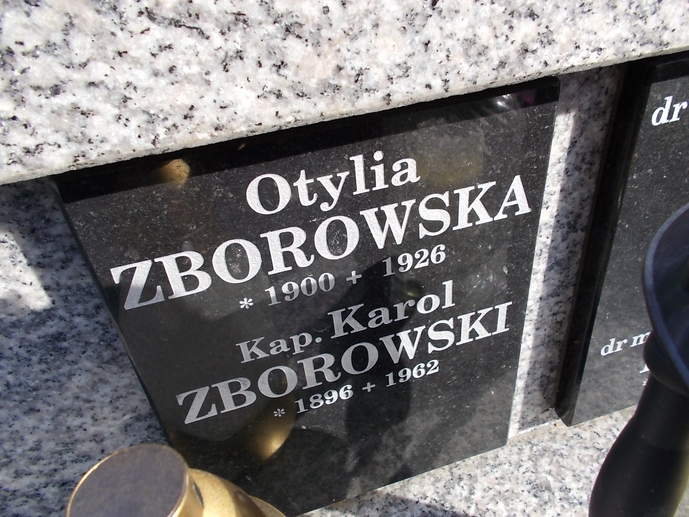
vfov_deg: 53.1
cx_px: 344
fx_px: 518
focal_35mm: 26
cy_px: 258
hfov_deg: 67.3
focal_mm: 4.6
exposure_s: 1/250
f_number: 3.2
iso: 80
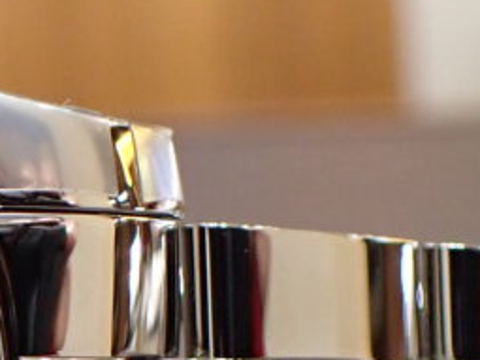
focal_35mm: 141
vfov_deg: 10.2
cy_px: 520
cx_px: -297
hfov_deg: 13.0
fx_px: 1954
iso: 500
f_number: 2.3
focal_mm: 5.4
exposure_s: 1/125
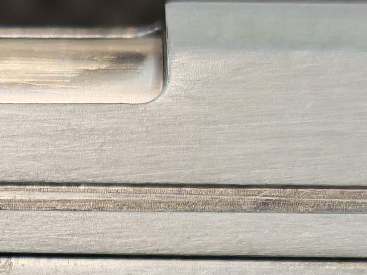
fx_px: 1887
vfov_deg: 8.3
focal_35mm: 178
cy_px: 329
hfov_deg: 10.8
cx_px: -137
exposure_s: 1/50
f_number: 1.4
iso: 160
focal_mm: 6.83
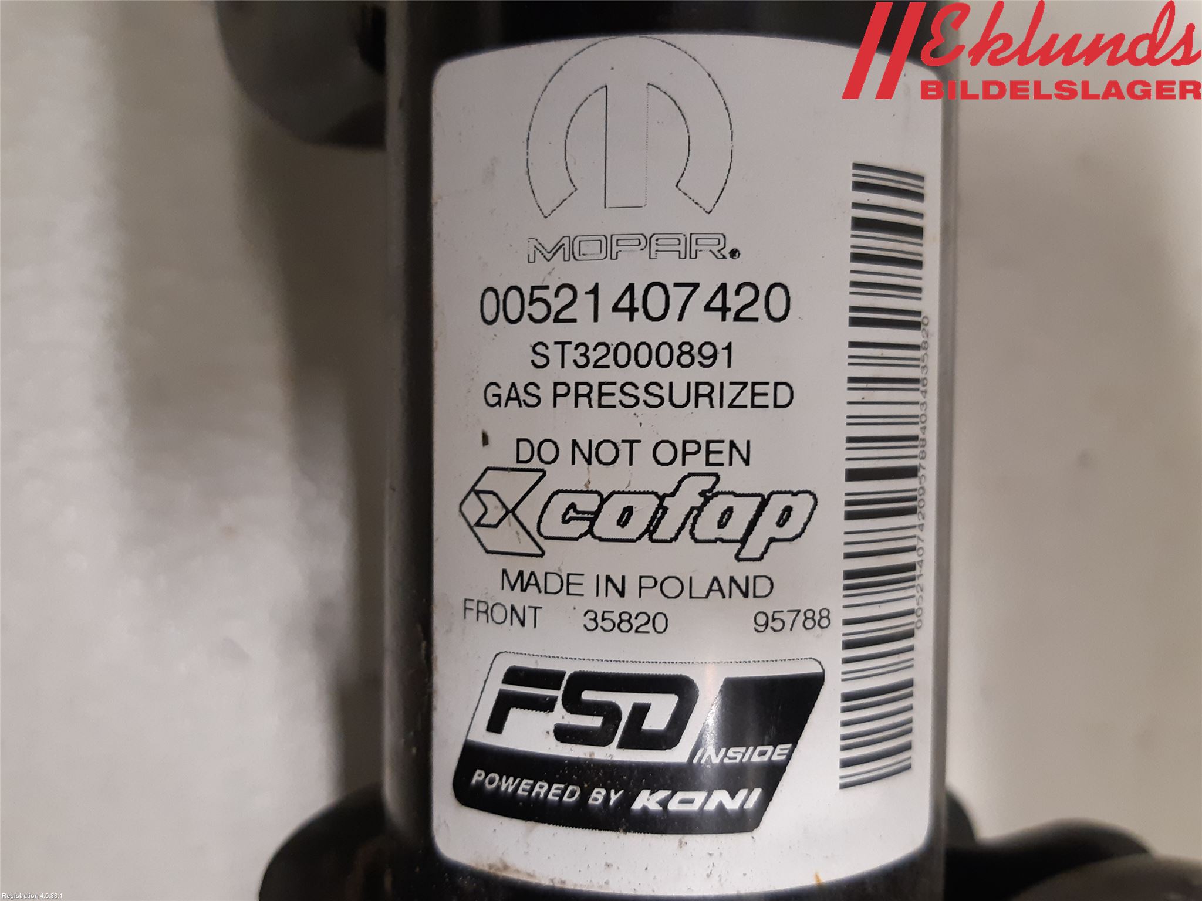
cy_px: 450
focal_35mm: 26
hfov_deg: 67.3
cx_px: 601
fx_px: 903
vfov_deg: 53.1
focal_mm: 3.93
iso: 250
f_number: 1.7
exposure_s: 1/33
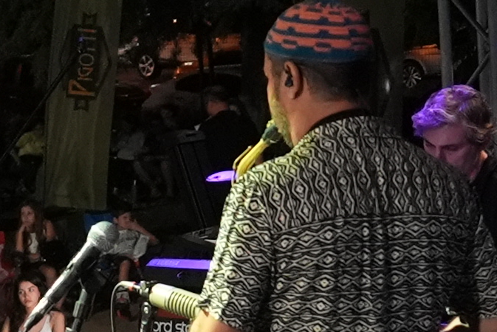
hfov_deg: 12.8
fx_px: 2045
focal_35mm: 148
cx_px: -355
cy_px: 438
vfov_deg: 9.1
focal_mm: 24
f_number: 2.8
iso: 6400
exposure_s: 1/200
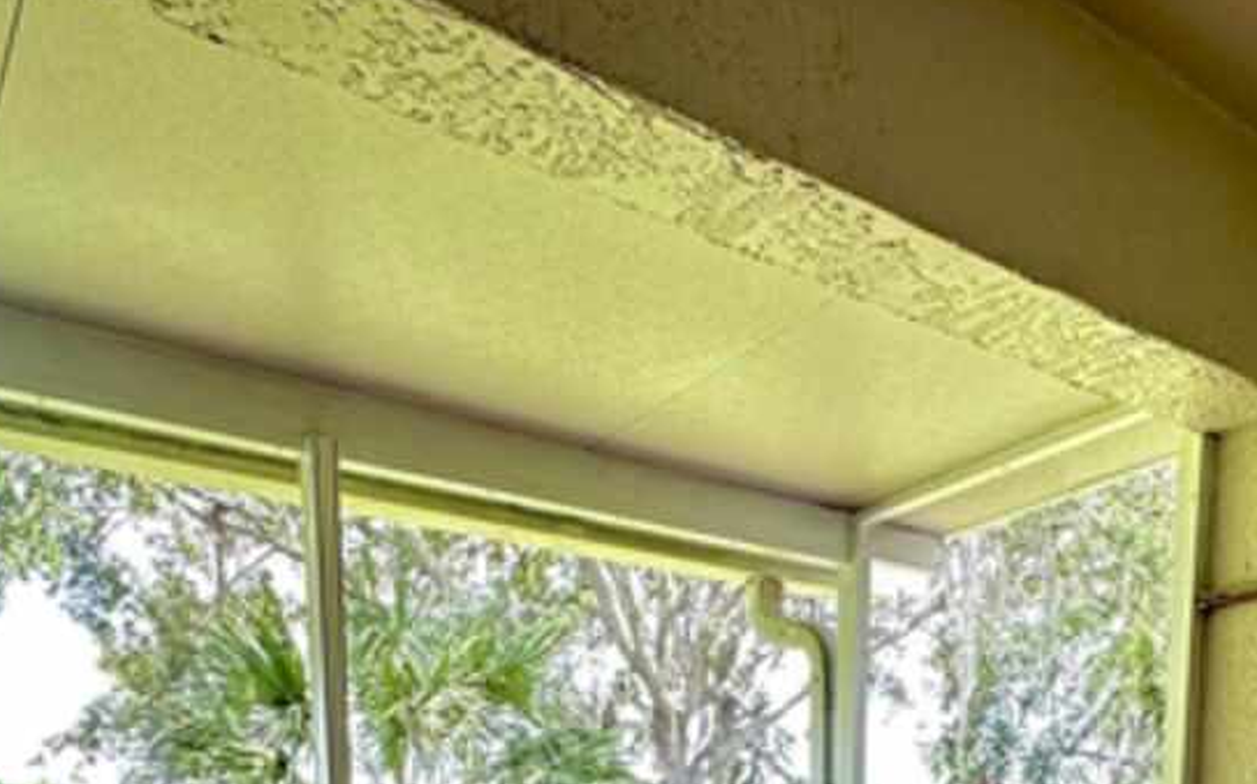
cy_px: 1062
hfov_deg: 55.2
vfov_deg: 28.5
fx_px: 1199
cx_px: 708
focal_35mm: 35
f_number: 2.2
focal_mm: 2.22
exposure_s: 1/120
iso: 100
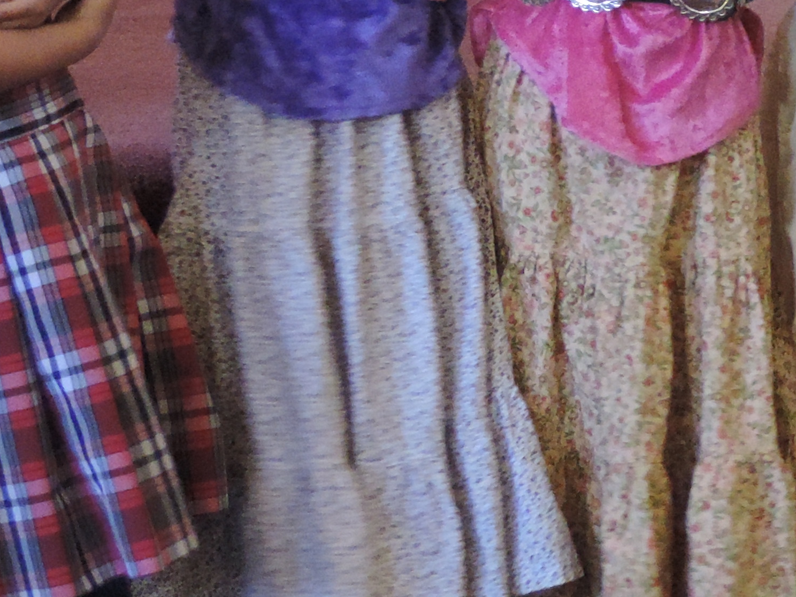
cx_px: 996
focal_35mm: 181
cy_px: -36
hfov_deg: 10.7
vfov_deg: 8.2
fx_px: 4162
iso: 1250
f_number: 3.7
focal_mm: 9.8
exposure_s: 1/30
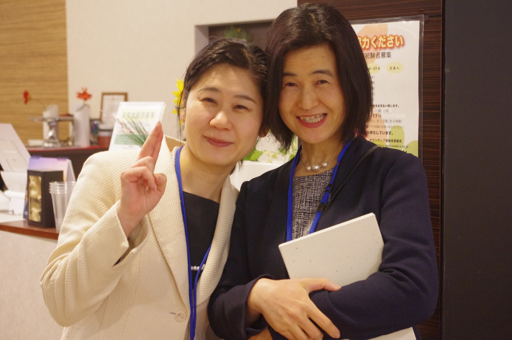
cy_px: 170
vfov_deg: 18.1
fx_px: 1065
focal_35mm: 75
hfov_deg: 27.0
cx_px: 256
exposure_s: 1/15
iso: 2000
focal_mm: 50
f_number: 5.6
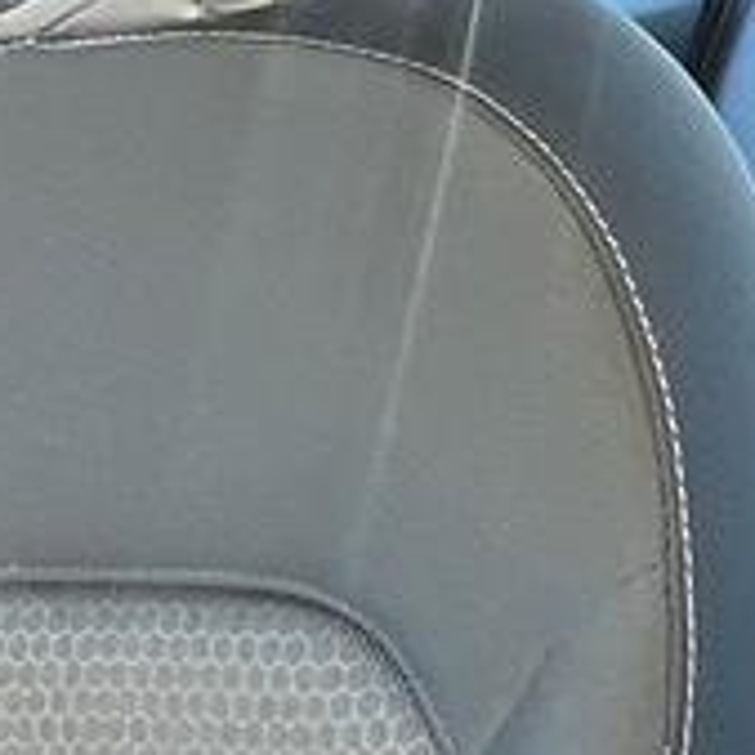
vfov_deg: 19.8
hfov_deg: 17.2
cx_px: 1260
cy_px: 201
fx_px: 2147
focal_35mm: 87
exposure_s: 1/91
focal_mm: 1.57
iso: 250
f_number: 1.8
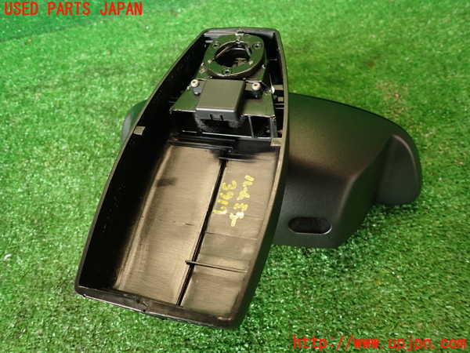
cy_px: 176
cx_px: 235
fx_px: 339
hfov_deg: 69.4
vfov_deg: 54.9
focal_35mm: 25
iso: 200
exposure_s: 1/40
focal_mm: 4.5
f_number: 2
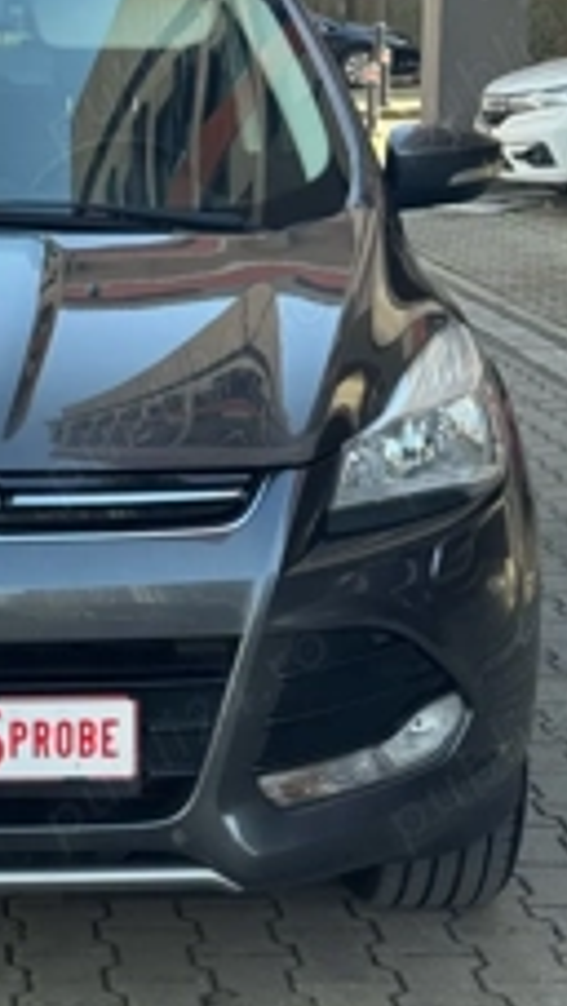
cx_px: -71
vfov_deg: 23.1
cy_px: 443
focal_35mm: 92
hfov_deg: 12.9
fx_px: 2454
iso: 64
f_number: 1.78
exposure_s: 1/651
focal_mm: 6.76
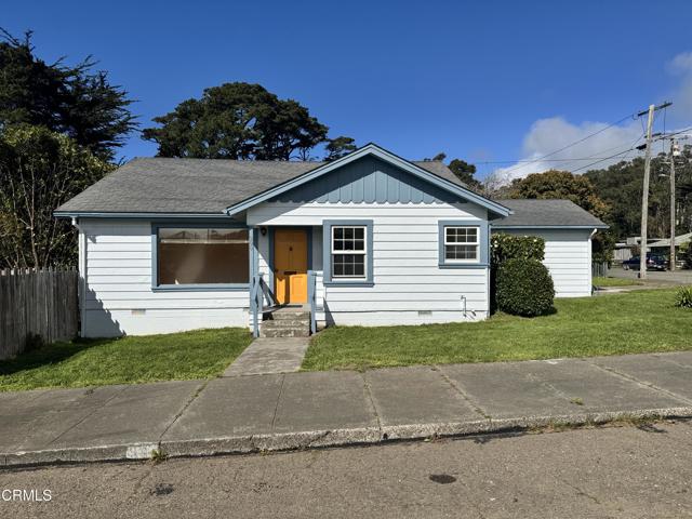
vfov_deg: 56.8
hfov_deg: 71.6
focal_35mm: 24
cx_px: 346
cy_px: 260
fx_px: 480
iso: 80
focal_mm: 6.76
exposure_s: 1/9009
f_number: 1.78
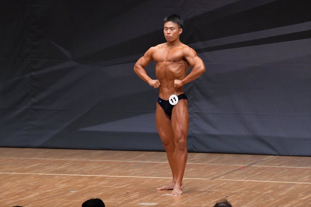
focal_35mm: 285
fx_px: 2461
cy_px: 104
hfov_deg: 7.2
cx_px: 156
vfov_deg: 4.8
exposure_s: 1/400
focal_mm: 190
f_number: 5.6
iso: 6400
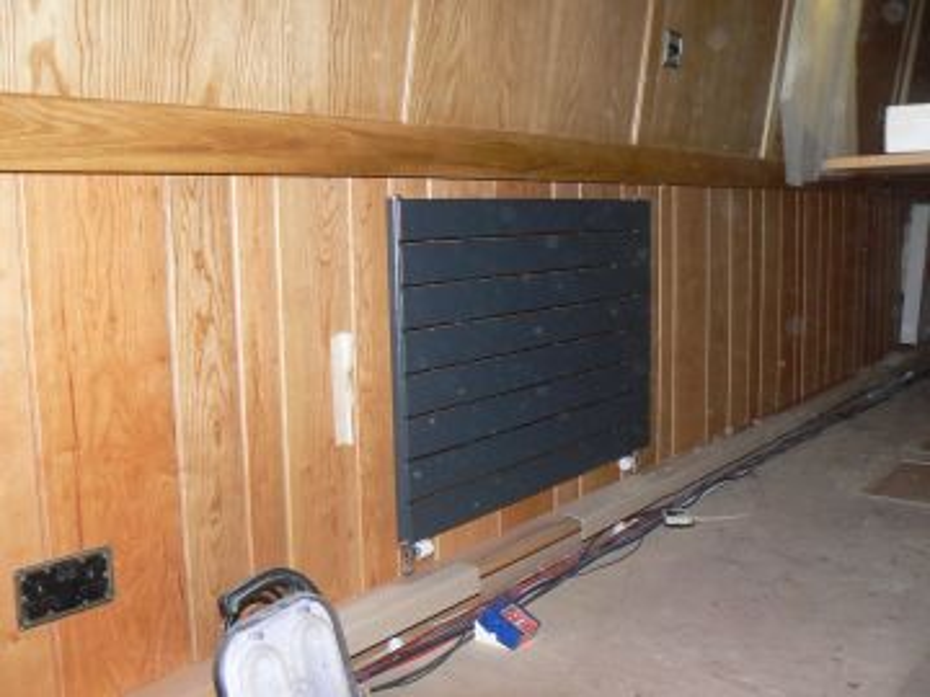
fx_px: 967
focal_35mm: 36
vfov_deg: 39.7
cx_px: 465
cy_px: 348
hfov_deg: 51.4
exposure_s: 1/30
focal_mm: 6
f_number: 2.8
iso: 100
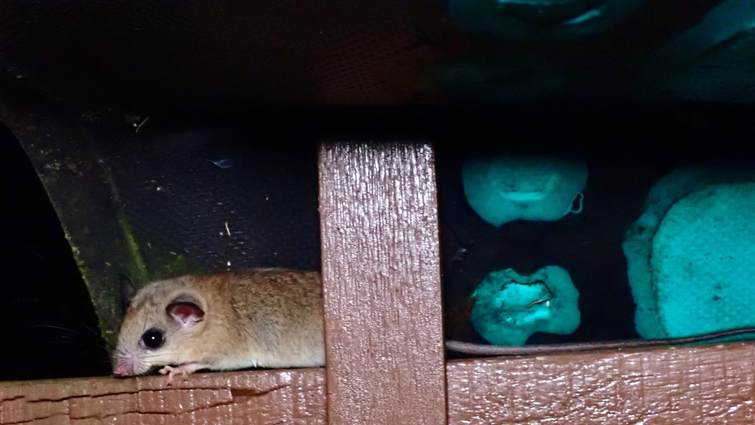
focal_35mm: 60
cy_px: 282
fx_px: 1201
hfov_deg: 34.9
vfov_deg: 20.0
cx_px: 380
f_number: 4.5
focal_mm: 9.01
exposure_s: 1/100
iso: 1600
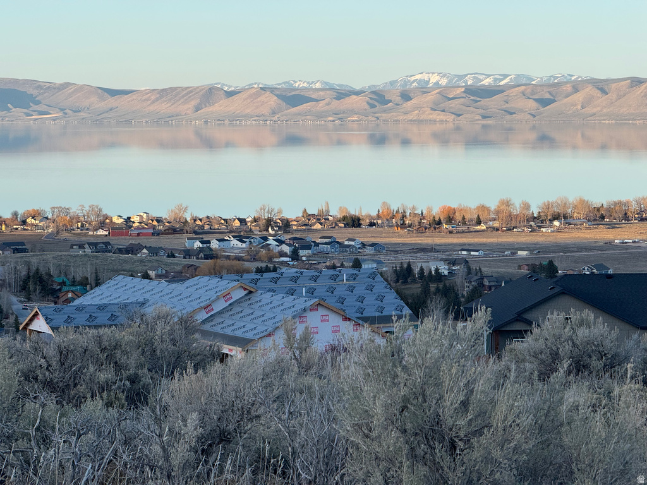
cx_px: 324
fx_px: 2243
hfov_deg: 16.4
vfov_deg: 12.3
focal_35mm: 120
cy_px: 242
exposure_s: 1/447
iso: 50
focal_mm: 15.66
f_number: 2.8
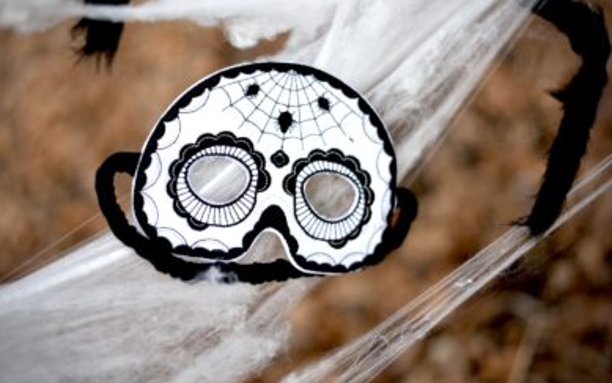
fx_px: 917
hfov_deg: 36.9
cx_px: 288
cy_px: 172
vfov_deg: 23.5
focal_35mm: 55
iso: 200
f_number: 1.8
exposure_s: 1/250
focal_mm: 50
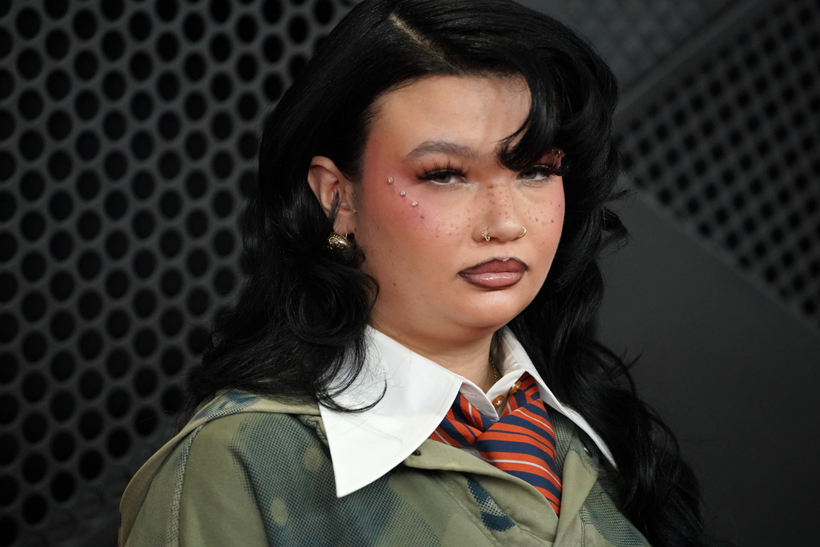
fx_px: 5422
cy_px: 274
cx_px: 410
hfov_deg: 8.6
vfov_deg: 5.8
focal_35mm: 238
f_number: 5.6
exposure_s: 1/500
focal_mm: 238
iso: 4000
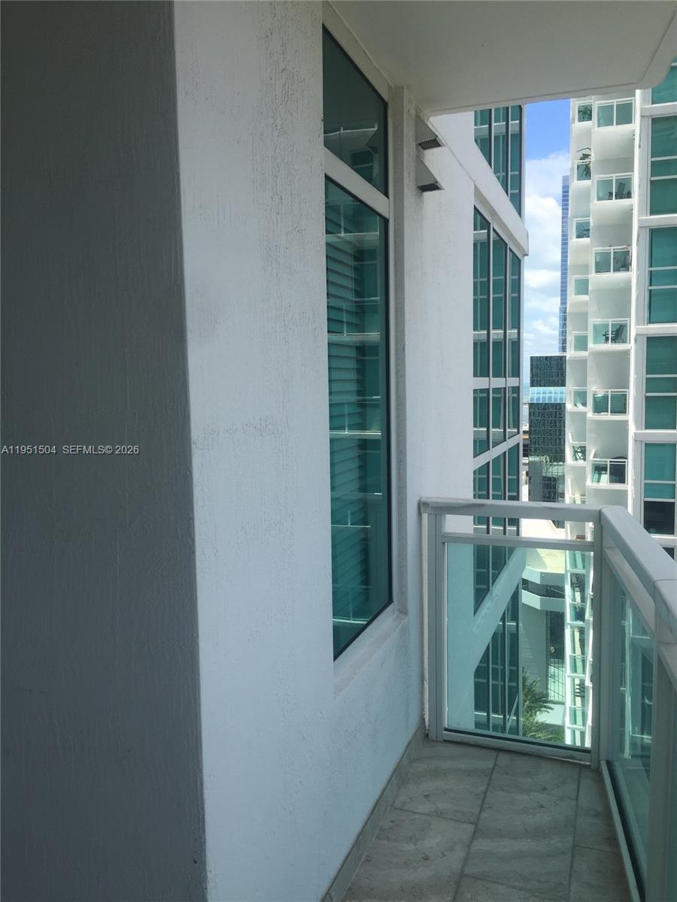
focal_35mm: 29
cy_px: 451
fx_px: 756
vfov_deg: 61.7
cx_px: 338
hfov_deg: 48.2
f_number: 2.2
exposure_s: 1/1464
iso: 32
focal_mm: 4.15
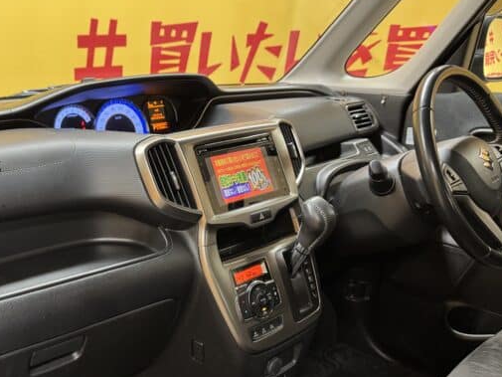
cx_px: 165
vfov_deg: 37.7
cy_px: 211
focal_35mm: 38
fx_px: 551
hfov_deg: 48.1
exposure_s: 1/50
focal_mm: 6.76
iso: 200
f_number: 1.78
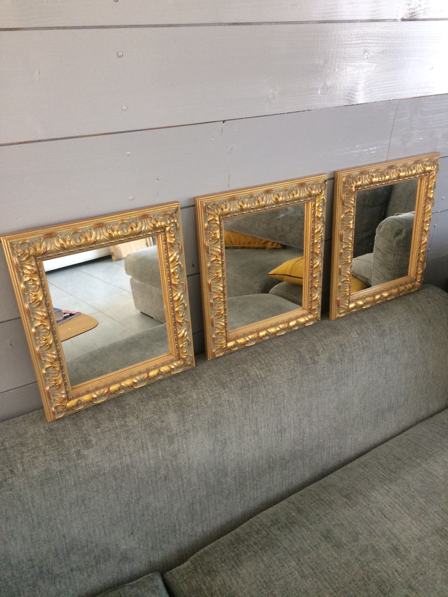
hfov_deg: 48.2
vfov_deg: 61.7
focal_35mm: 29
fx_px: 500
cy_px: 298
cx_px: 224
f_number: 2.2
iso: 160
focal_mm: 4.15
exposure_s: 1/33
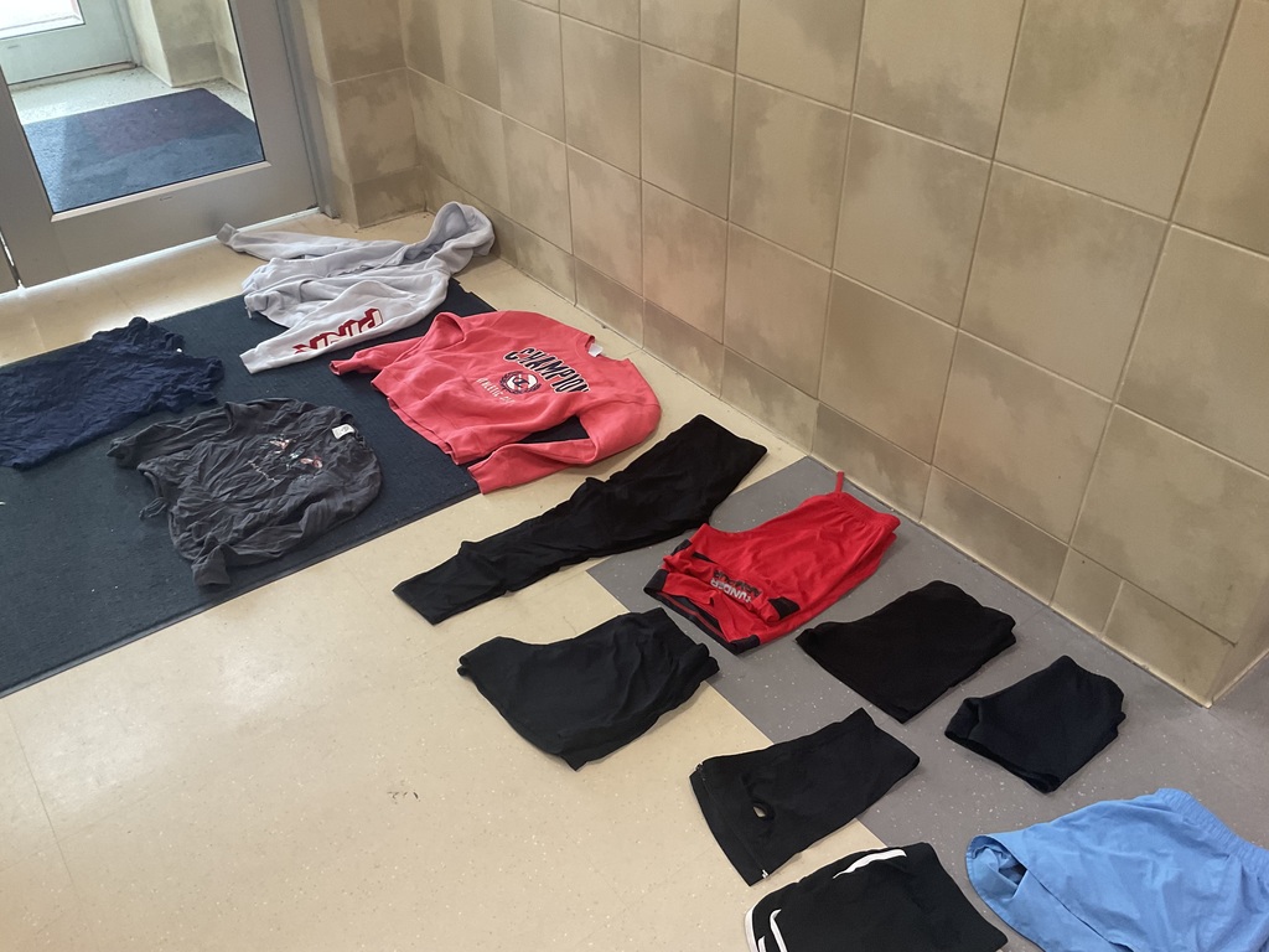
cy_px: 476
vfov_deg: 48.2
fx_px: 1063
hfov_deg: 61.7
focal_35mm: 29
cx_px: 634
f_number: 1.8
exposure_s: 1/60
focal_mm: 3
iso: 80
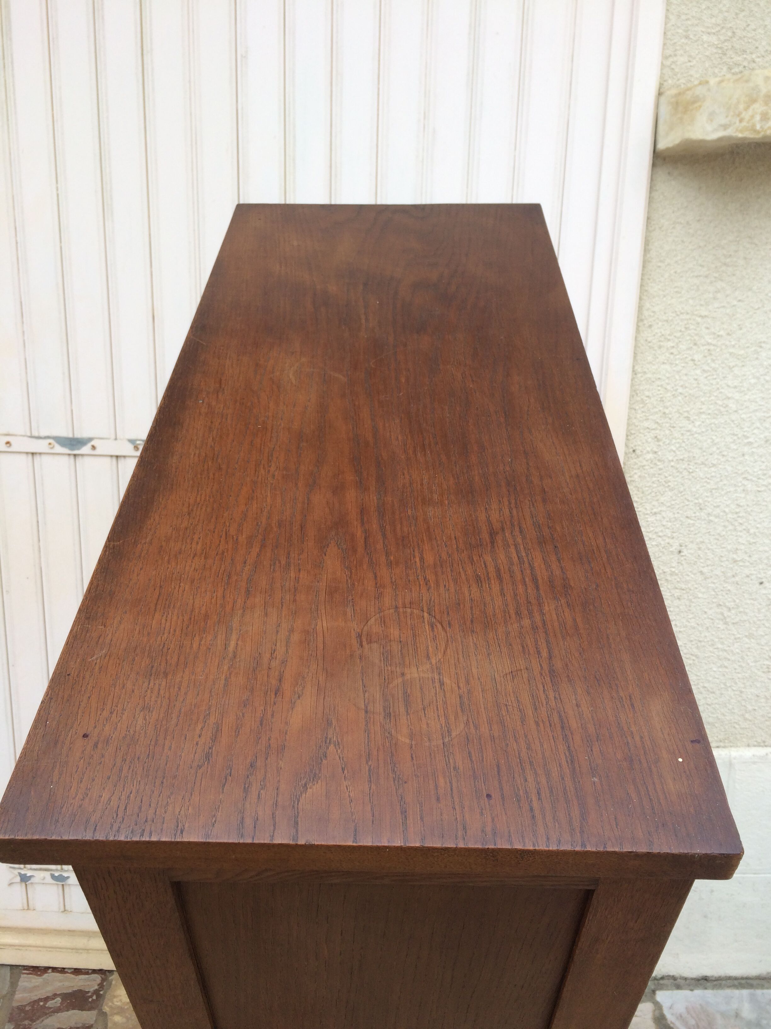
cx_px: 386
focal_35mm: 29
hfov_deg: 48.2
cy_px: 514
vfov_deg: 61.7
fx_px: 861
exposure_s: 1/100
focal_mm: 4.15
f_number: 2.2
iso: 40
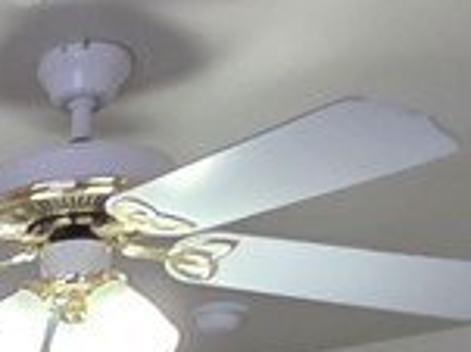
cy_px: 810
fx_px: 1196
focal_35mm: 88
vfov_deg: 13.2
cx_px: -221
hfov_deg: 19.6
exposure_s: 1/60
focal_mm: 2.2
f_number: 1.9
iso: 160
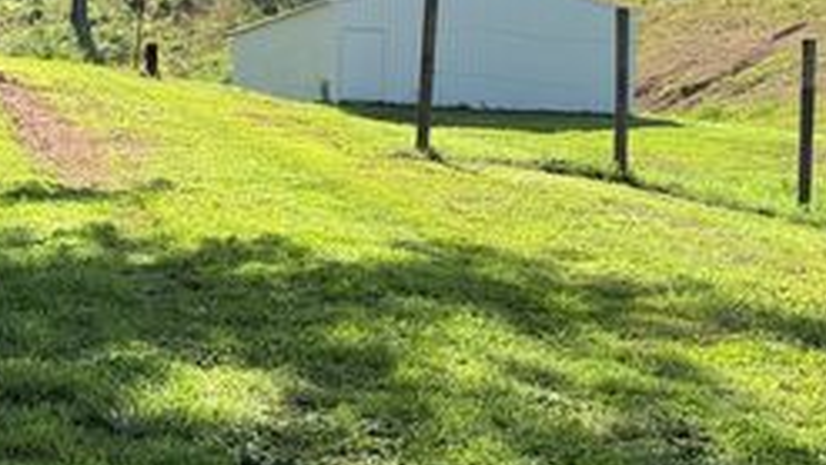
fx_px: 2322
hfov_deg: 20.2
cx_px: 358
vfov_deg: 11.4
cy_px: 219
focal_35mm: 106
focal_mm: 6.76
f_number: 1.78
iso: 100
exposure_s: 1/2865
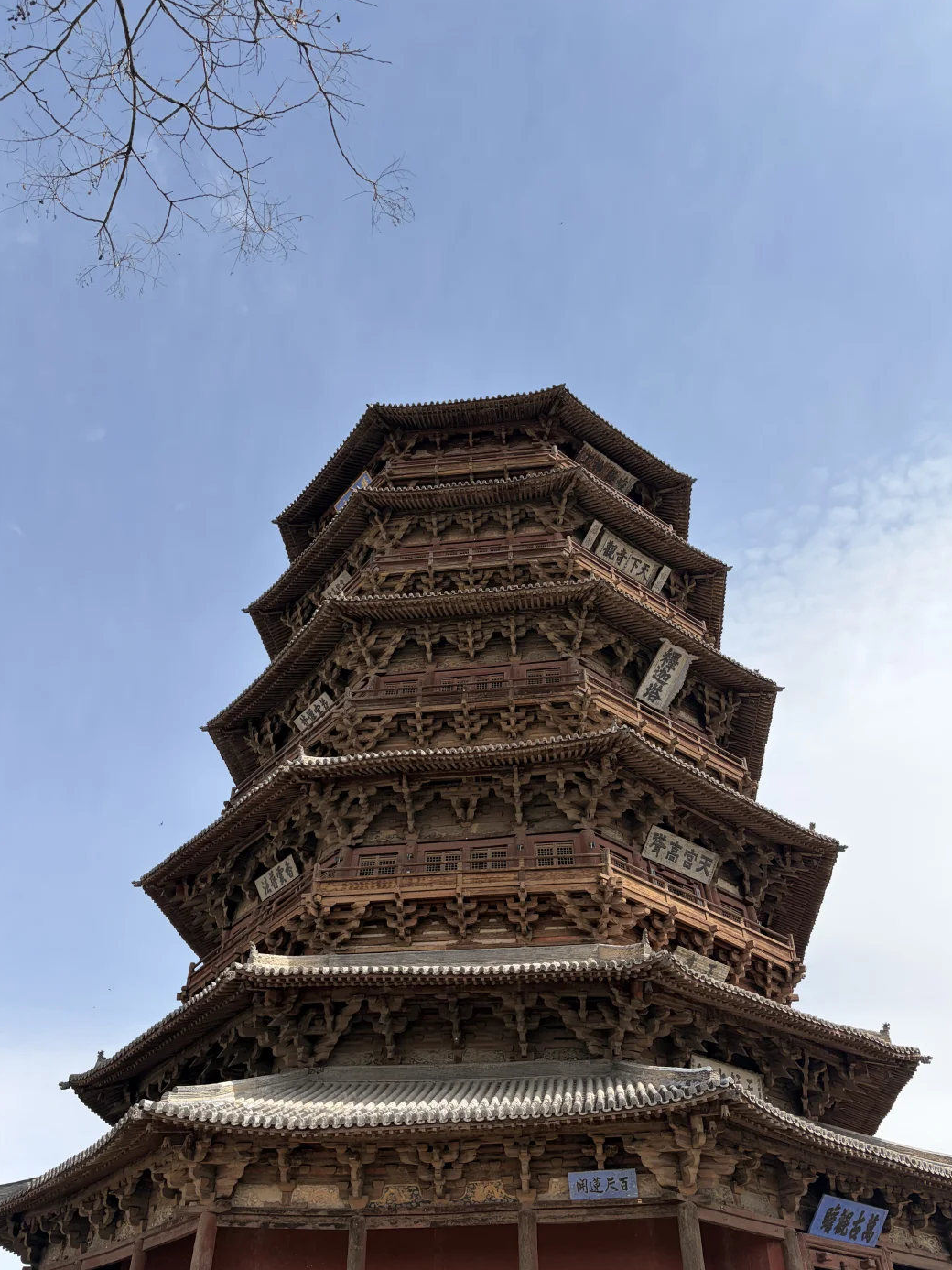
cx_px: 484
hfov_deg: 51.3
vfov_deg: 65.3
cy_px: 655
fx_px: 990
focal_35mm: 27
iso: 50
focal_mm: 5.96
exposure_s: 1/2985
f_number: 1.6
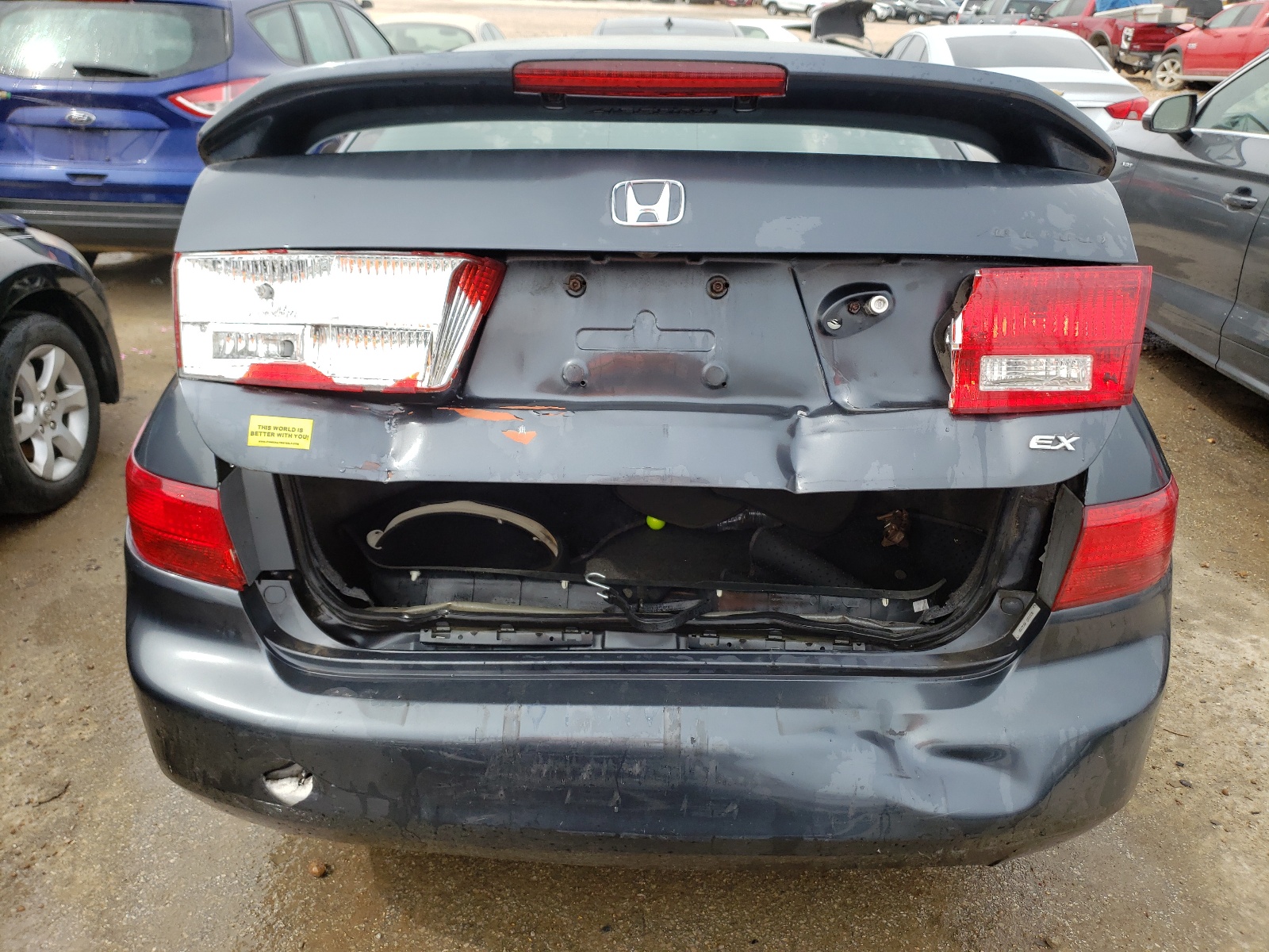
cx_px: 634
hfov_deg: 67.3
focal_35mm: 26
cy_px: 476
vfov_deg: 53.1
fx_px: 953
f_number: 1.5
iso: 50
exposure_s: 1/1111
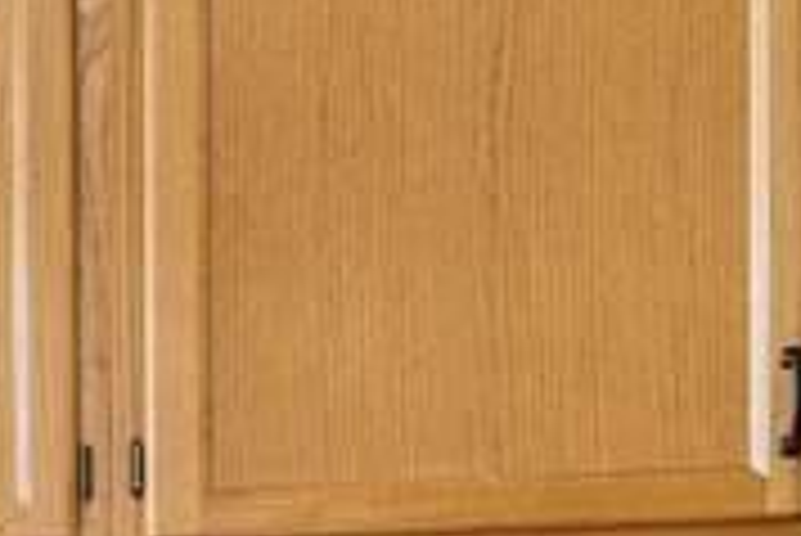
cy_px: 745
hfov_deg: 10.9
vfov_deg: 11.5
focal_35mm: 115
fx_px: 2561
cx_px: -1652
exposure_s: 1/15
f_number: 8
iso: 500
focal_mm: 16
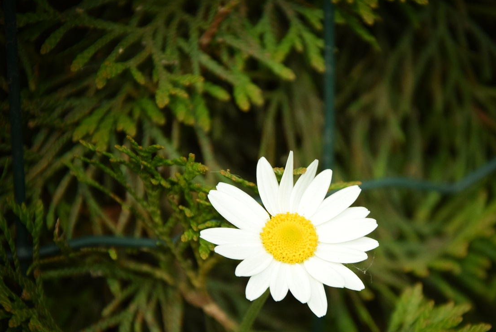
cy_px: 224
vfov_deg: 6.4
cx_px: 299
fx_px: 2960
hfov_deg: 9.6
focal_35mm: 215
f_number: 5.6
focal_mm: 105
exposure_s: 1/100
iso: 560
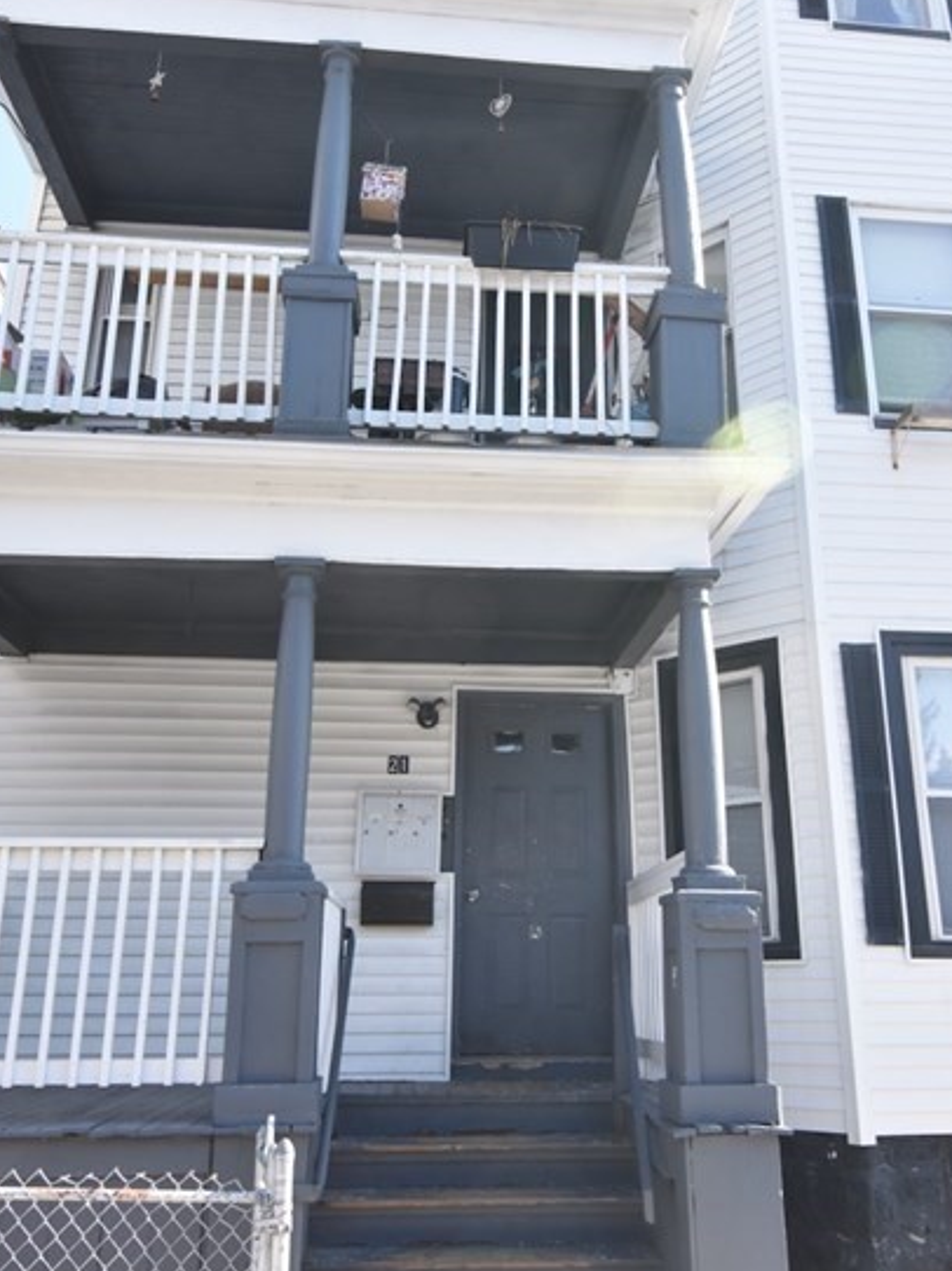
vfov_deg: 58.7
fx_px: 1126
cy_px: 565
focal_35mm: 31
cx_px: 499
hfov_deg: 45.8
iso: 640
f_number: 8
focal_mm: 15
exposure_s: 1/500
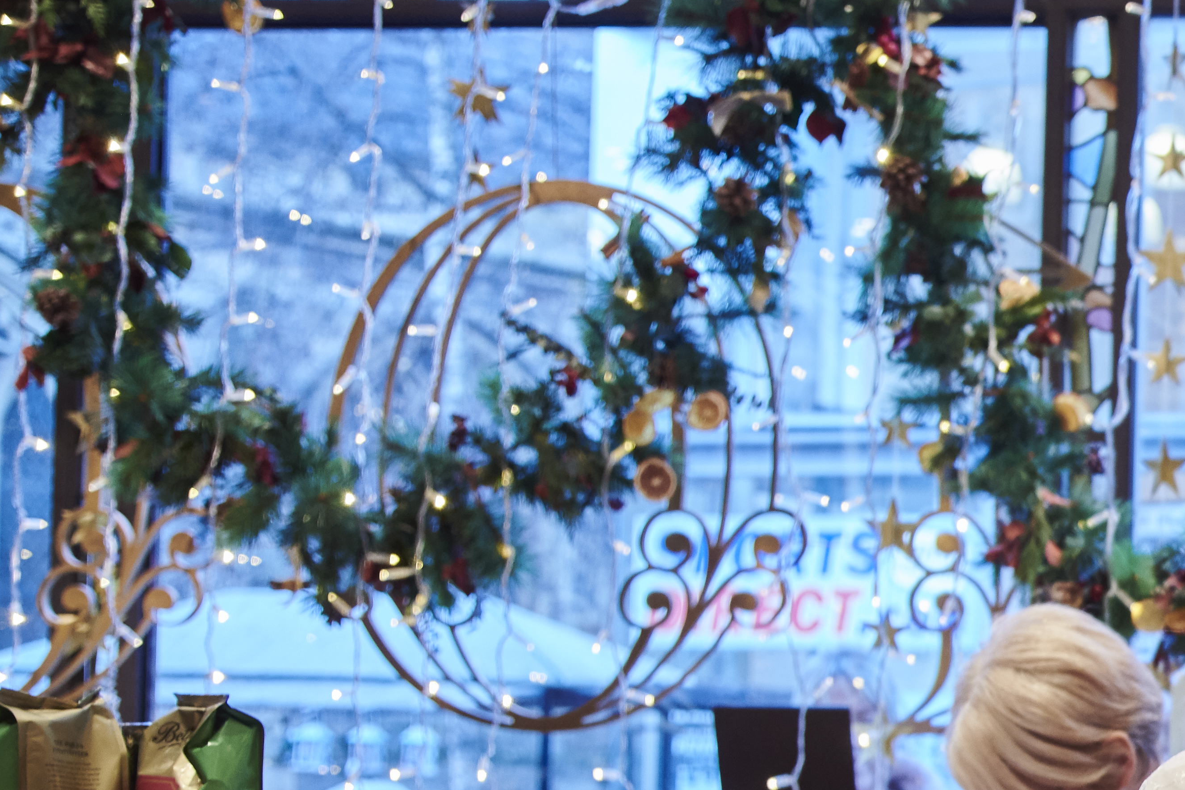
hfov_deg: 19.3
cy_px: 724
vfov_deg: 14.7
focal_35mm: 92
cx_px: 1792
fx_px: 3028
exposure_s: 1/100
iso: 500
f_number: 2.8
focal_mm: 30
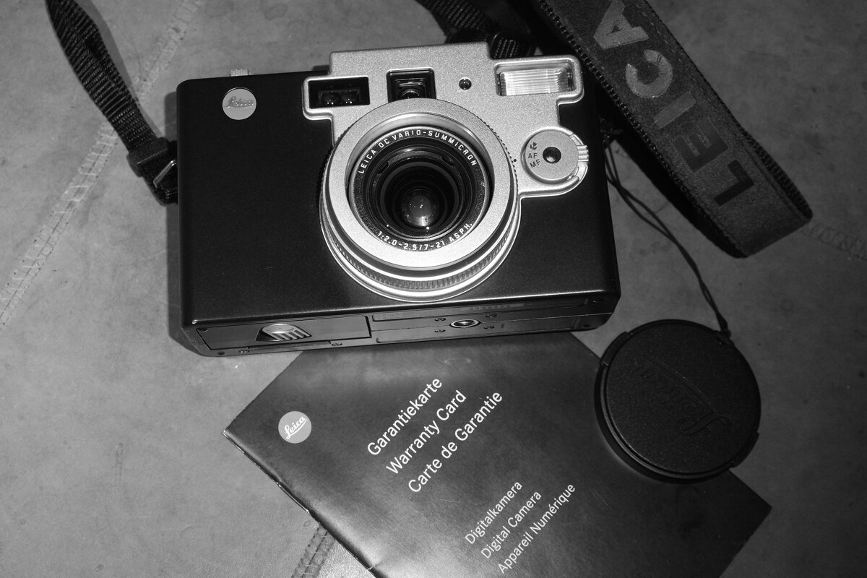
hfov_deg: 43.6
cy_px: 289
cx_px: 434
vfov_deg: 29.9
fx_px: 1084
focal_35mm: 45
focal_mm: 17
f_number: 4.5
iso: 800
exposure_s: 1/50
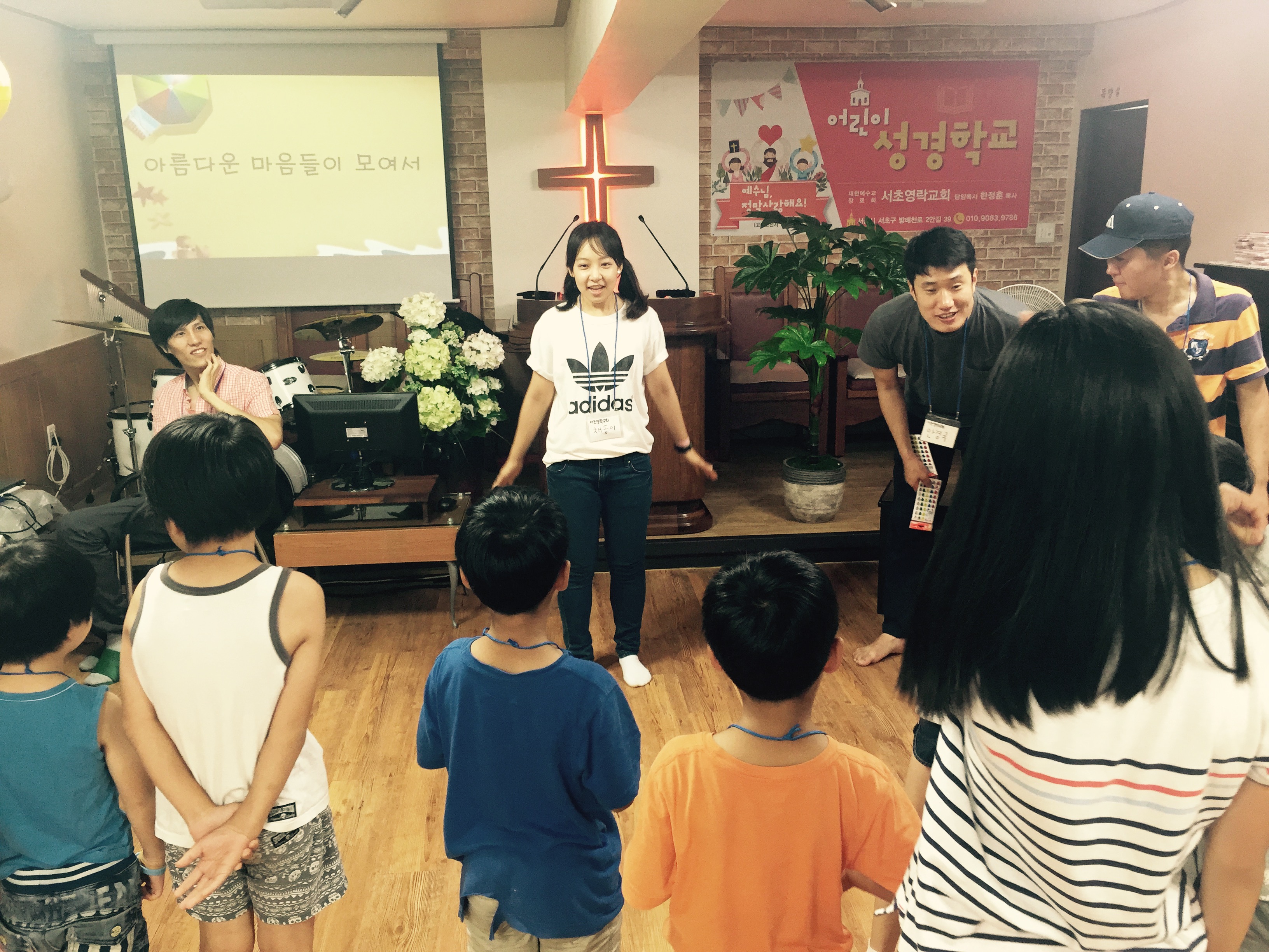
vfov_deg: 48.2
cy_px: 476
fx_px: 1063
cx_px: 634
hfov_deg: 61.7
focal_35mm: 29
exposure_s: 1/30
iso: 125
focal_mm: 4.15
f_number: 2.2
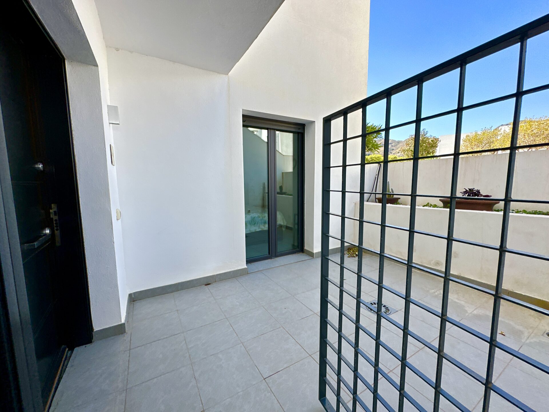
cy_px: 206
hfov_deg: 102.1
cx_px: 274
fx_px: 222
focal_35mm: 14
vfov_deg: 85.7
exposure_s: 1/432
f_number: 2.2
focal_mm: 2.22
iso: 40
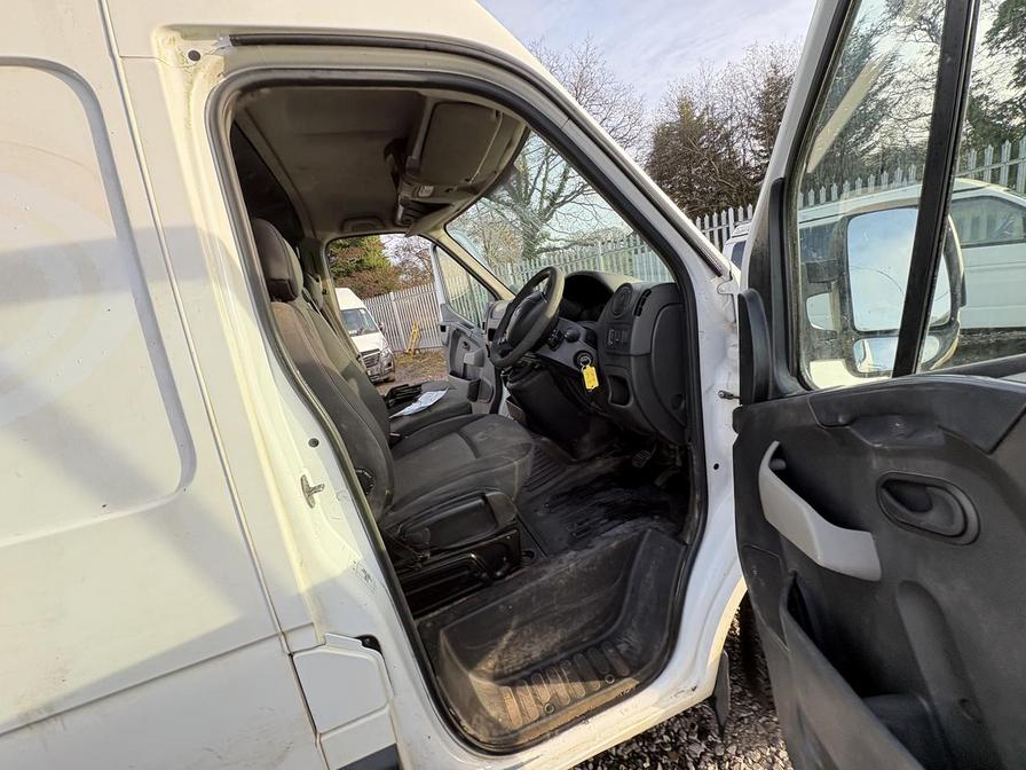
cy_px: 385
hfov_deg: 102.1
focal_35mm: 14
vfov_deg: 85.7
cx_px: 513
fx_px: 415
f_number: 2.2
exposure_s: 1/136
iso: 80
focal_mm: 2.22
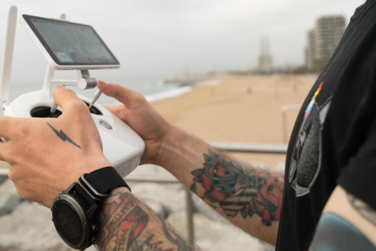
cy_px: 88
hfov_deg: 54.3
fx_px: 366
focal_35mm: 35
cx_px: 164
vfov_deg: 37.6
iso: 1600
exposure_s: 1/3200
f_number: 4
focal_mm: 25
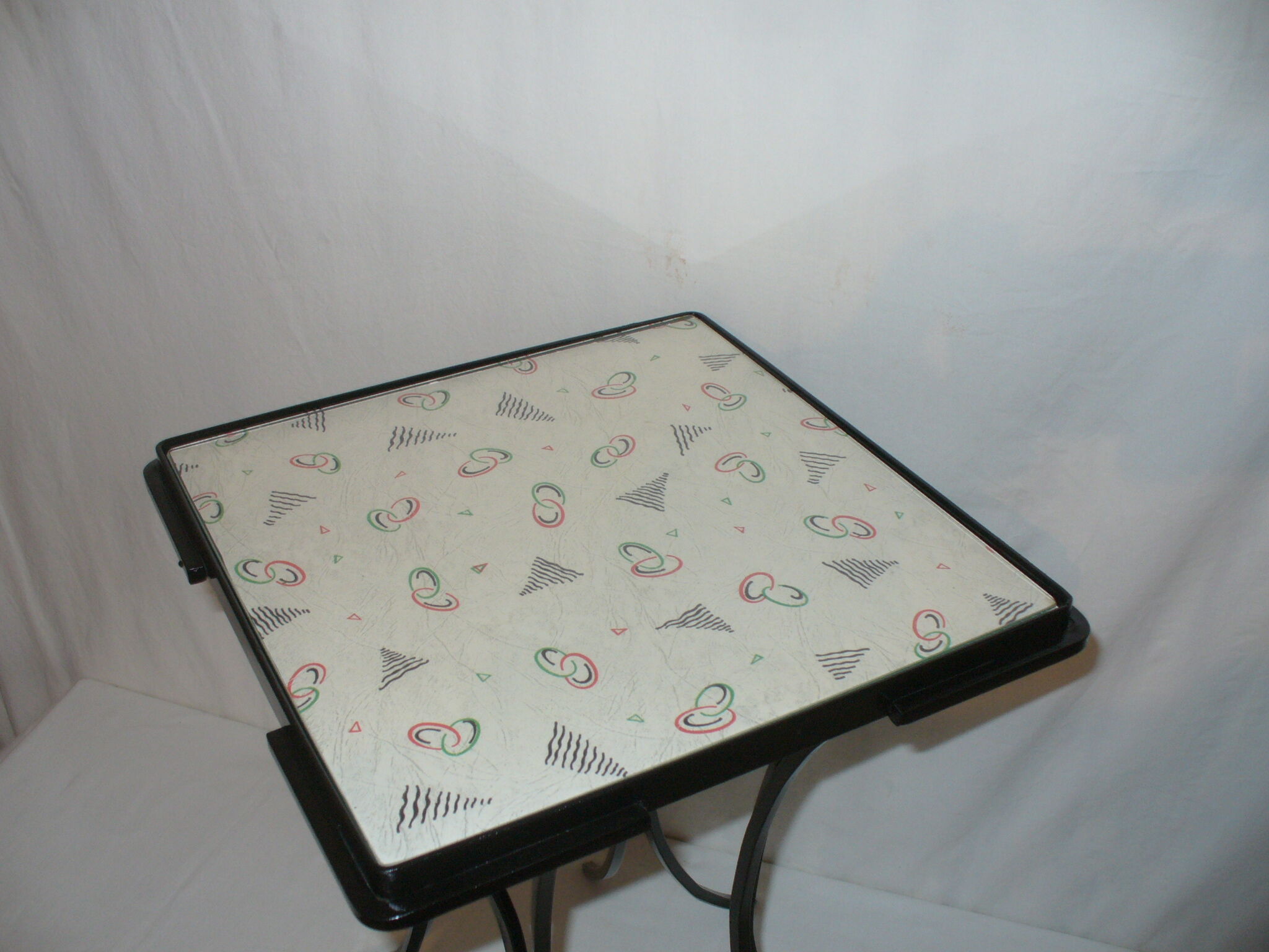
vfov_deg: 38.7
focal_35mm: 37
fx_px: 1356
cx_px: 634
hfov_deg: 50.1
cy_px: 476
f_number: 2.8
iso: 100
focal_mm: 6.1
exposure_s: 1/8
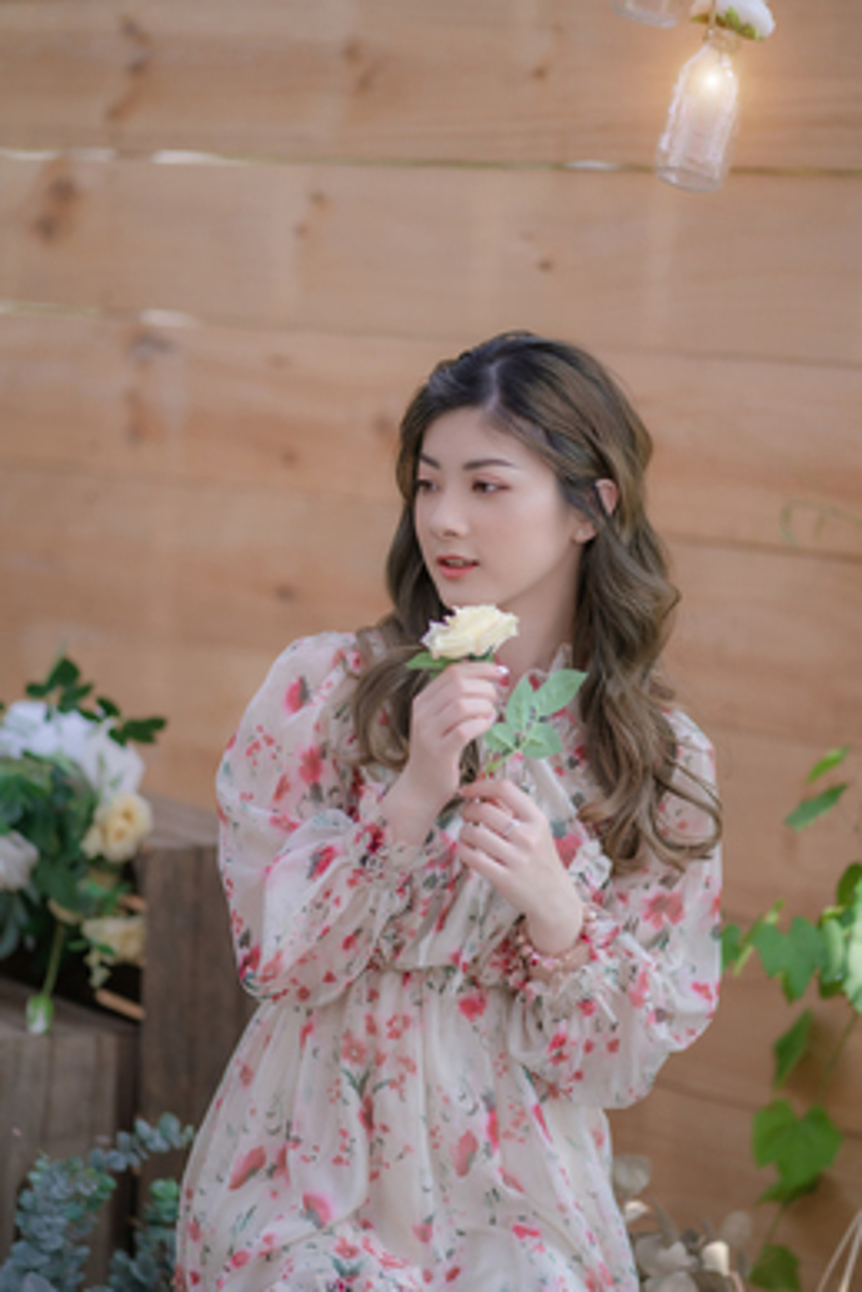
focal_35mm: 85
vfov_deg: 23.9
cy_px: 646
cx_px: 431
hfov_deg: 16.1
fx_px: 3050
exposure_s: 1/1000
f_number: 1.8
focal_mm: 85
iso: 100
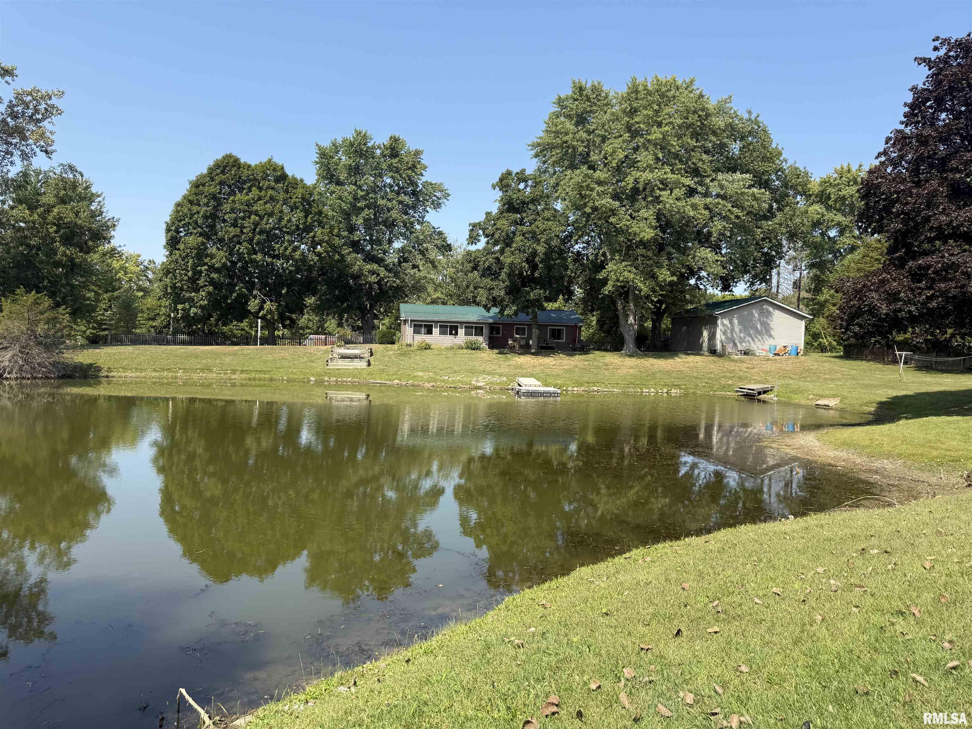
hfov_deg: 71.6
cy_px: 364
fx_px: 674
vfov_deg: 56.8
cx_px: 486
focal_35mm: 24
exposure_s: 1/2703
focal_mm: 6.76
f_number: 1.78
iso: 80
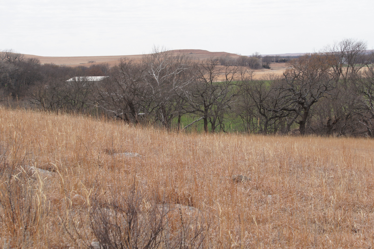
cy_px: 124
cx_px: 187
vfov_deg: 16.5
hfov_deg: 24.6
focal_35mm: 82
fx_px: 857
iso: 200
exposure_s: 1/400
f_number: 8
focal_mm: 55
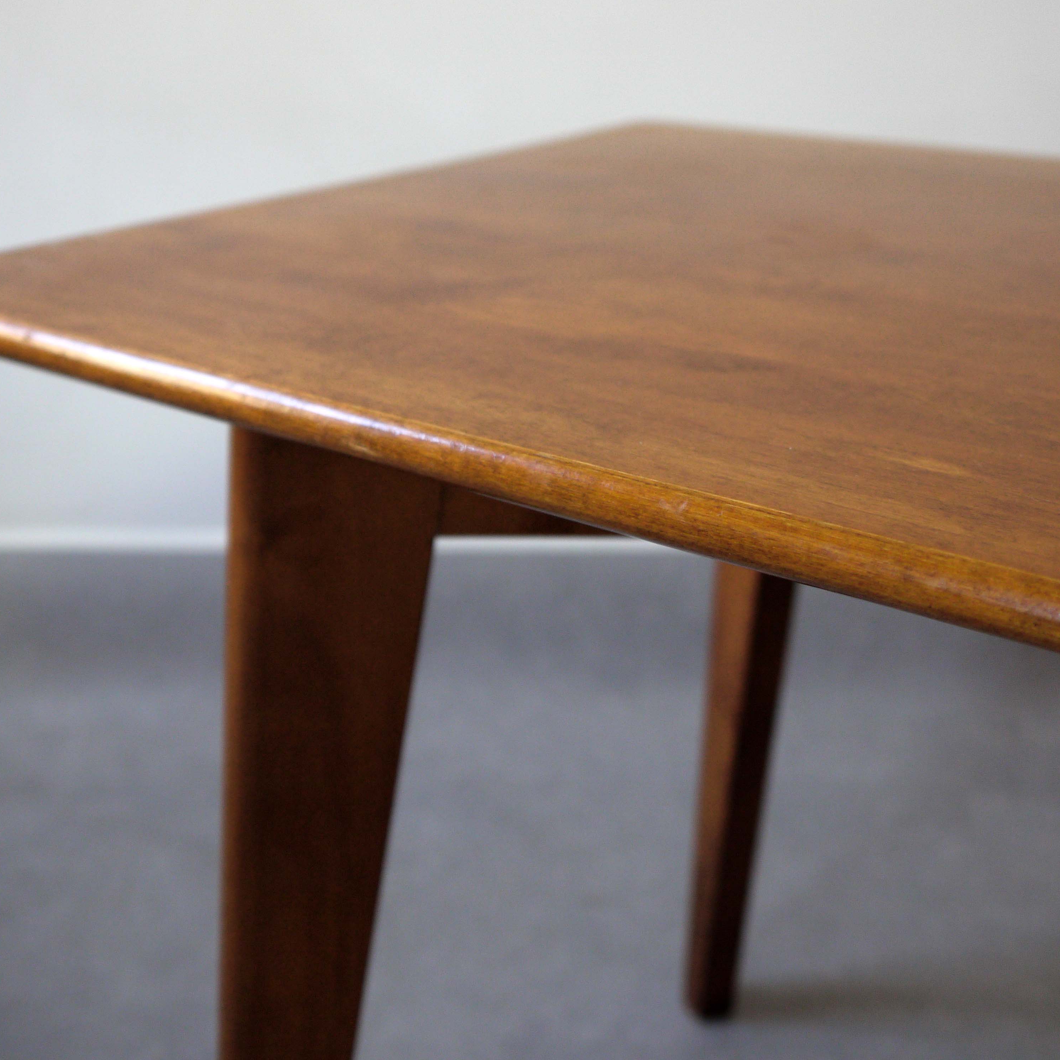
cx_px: 528
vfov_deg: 37.3
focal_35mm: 45
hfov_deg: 37.6
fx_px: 1559
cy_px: 384
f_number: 4.1
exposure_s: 1/60
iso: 320
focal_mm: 19
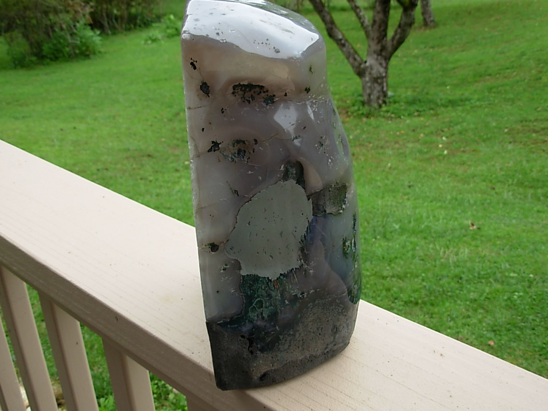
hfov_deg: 49.0
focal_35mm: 38
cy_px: 206
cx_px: 274
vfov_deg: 37.7
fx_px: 602
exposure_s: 1/395
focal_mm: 6.3
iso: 50
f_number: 2.9
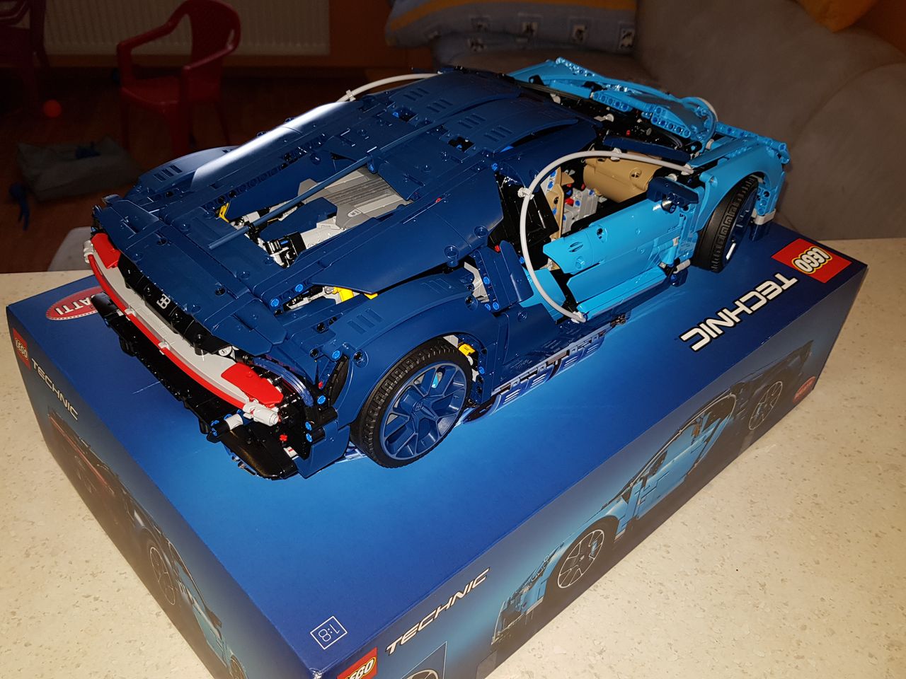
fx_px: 680
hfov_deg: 67.3
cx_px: 453
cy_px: 340
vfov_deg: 53.1
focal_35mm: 26
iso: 80
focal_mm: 4.2
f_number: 1.7
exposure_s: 1/33
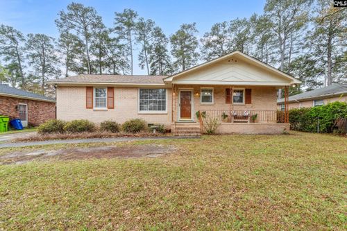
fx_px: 145
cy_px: 116
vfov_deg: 77.3
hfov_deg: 100.4
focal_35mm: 15
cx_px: 174
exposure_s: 1/160
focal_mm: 10
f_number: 8
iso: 250
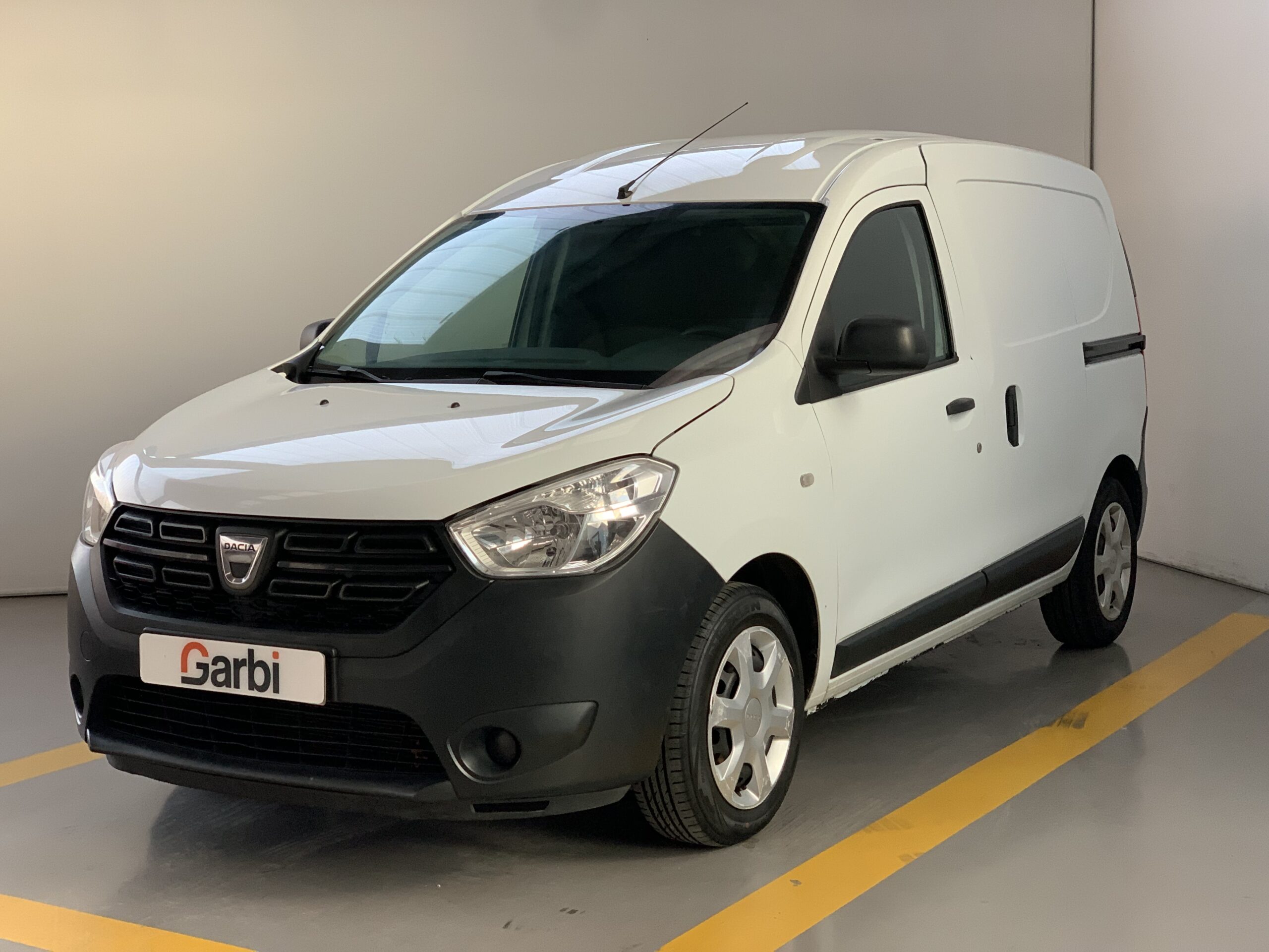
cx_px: 634
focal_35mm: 52
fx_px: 1906
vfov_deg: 28.0
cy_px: 476
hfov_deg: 36.8
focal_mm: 6
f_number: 2.4
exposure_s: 1/82
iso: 125
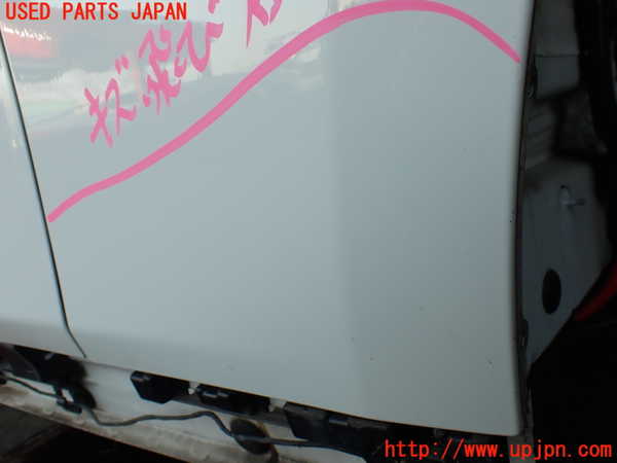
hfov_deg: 60.0
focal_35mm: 30
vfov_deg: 46.8
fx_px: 535
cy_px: 232
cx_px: 308
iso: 100
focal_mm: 5.4
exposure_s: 1/160
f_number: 3.2
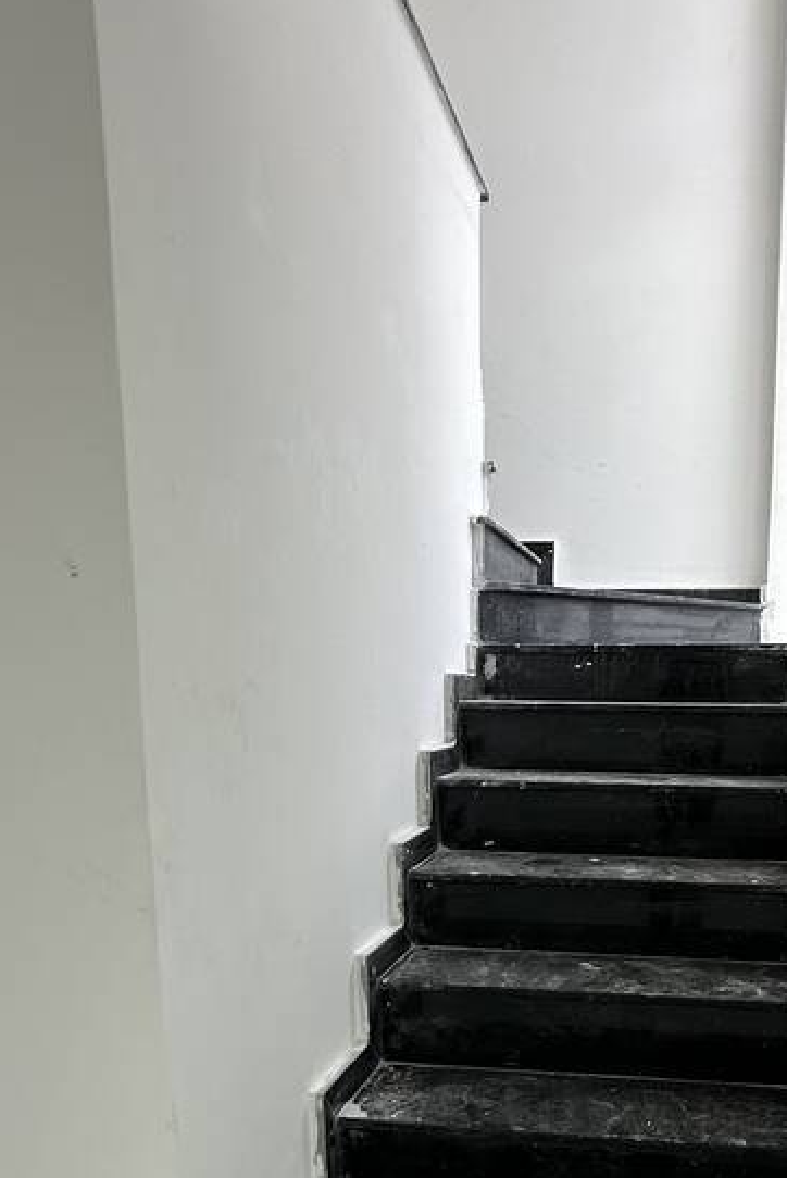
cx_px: 565
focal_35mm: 29
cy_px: 848
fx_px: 950
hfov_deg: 43.9
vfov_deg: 60.9
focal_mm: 2.22
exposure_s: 1/100
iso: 40
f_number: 2.2
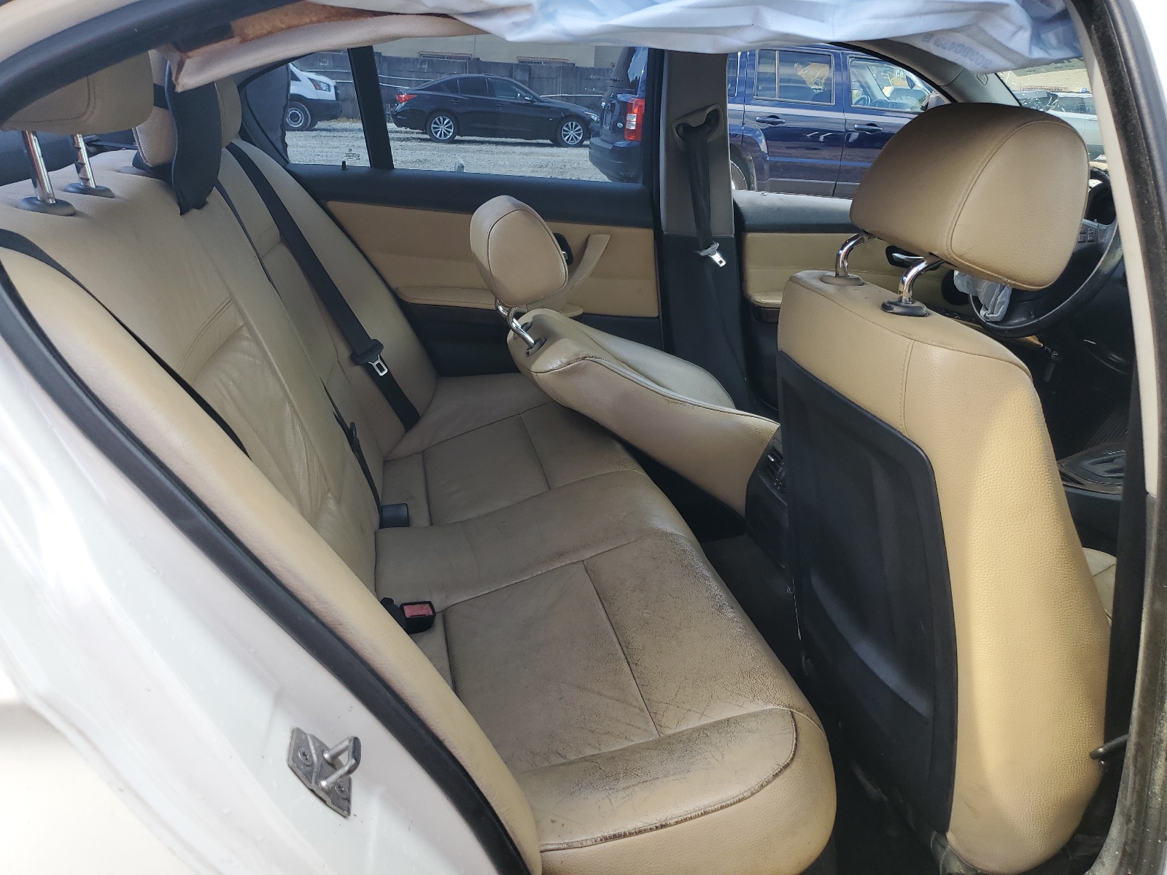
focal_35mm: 26
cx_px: 584
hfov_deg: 67.3
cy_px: 438
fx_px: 877
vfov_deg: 53.1
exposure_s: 1/500
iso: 50
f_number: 1.5
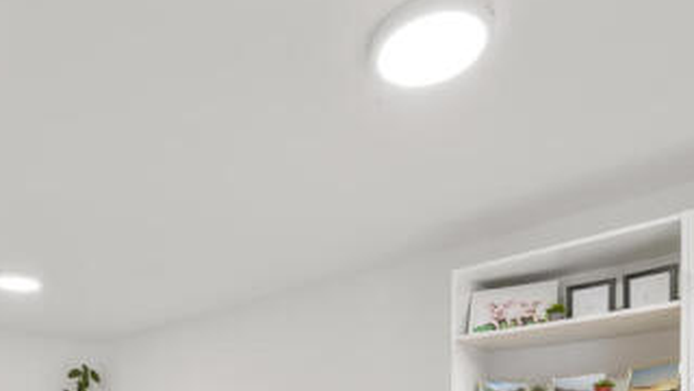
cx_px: 200
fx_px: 552
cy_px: 465
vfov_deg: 32.4
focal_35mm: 30
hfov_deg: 61.7
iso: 200
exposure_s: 1/1.25
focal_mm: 14
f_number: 16
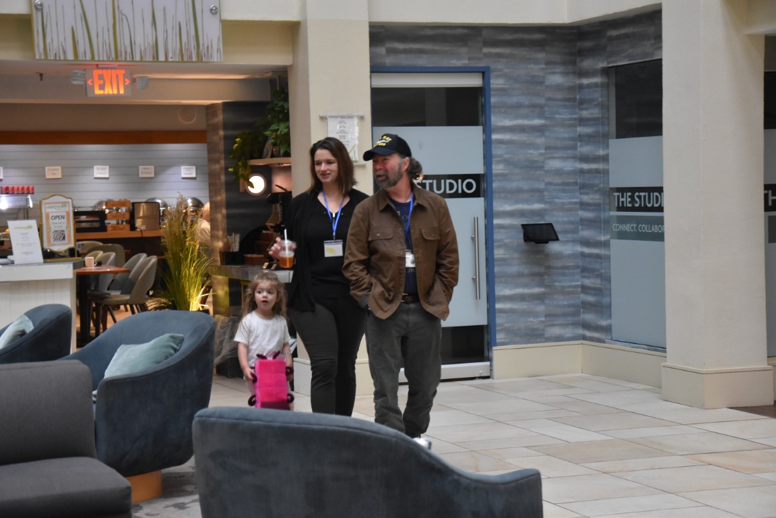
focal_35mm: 75
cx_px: 388
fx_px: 1617
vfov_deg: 18.2
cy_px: 259
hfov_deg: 27.0
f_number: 5
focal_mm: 50
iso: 2800
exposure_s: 1/60
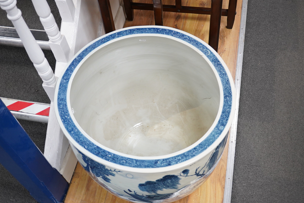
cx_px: 152
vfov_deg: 29.9
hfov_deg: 43.6
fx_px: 380
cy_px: 102
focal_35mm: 45
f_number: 5
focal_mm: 30
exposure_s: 1/125
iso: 2000
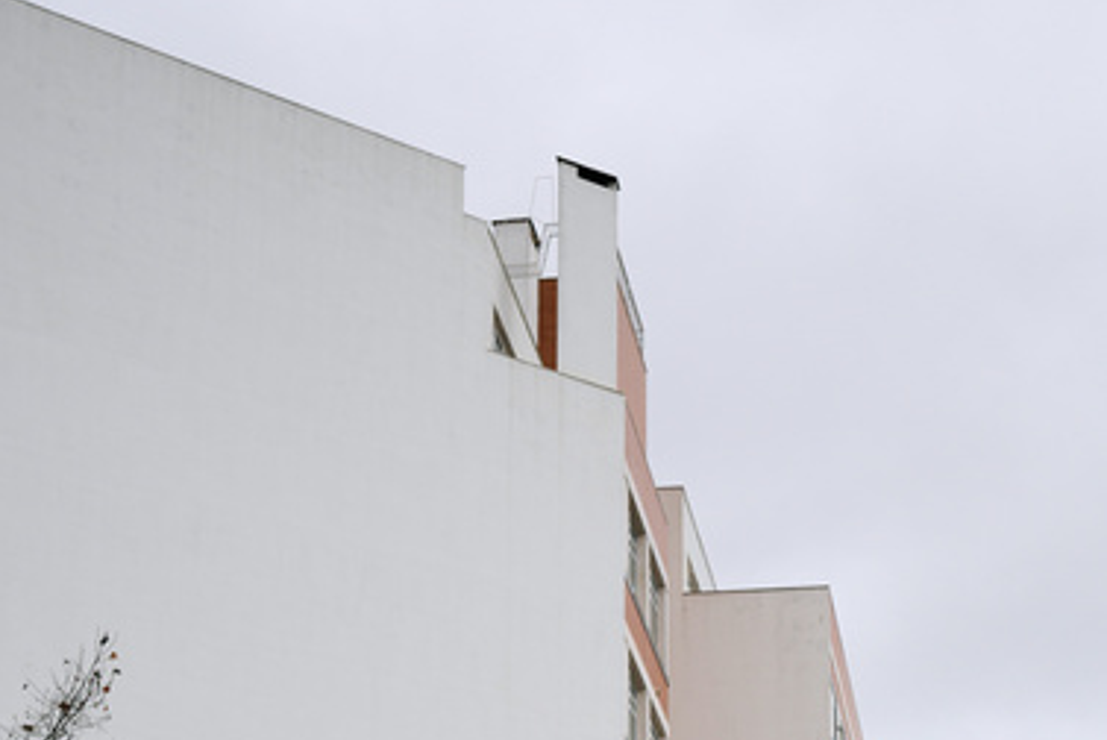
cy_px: 988
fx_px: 2923
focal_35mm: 95
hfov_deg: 21.1
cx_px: 910
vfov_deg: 13.8
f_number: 1.4
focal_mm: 35
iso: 100
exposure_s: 1/250
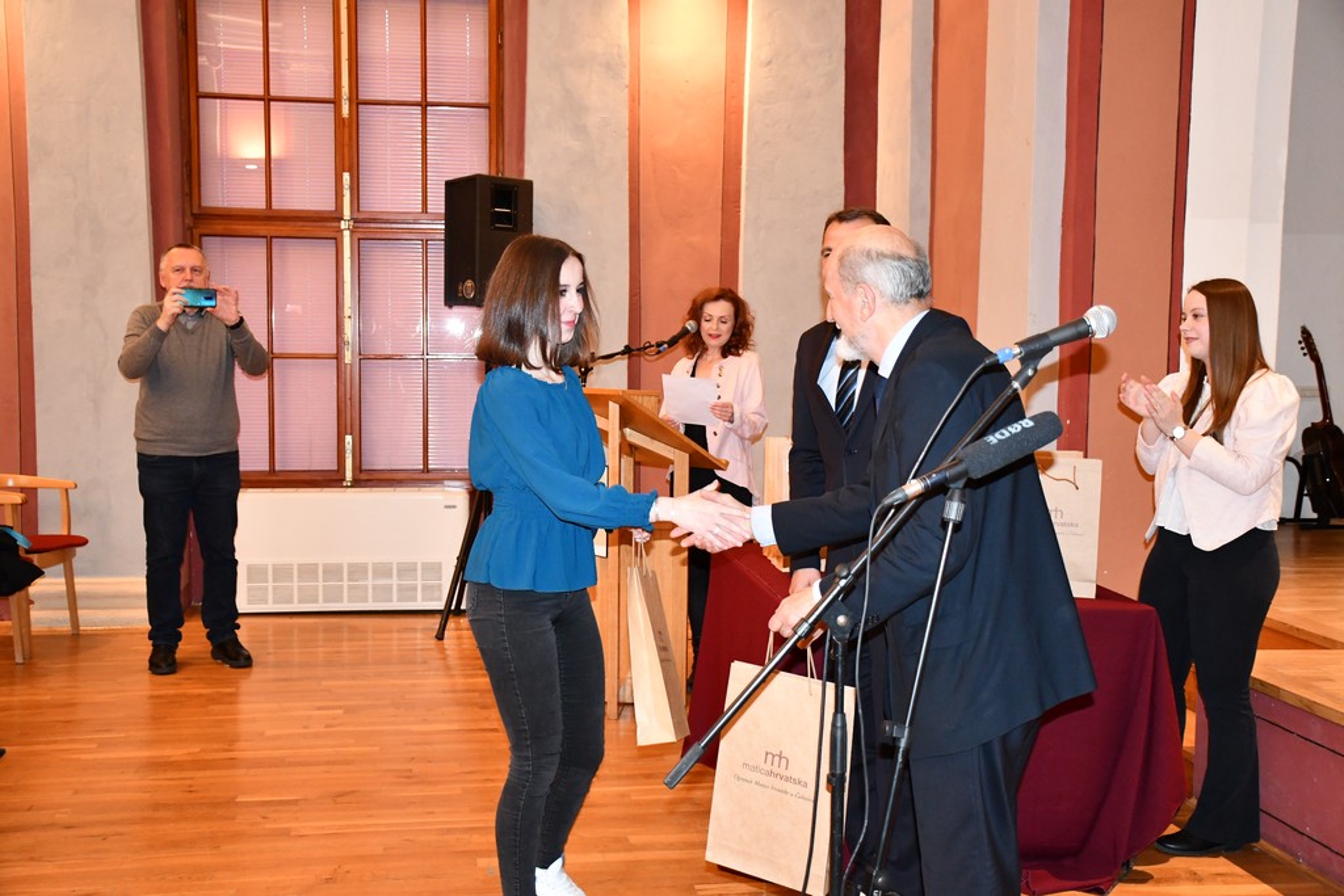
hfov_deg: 49.5
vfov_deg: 34.2
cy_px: 448
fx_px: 1456
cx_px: 672
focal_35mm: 39
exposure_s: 1/60
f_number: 3.8
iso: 2200
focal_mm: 26
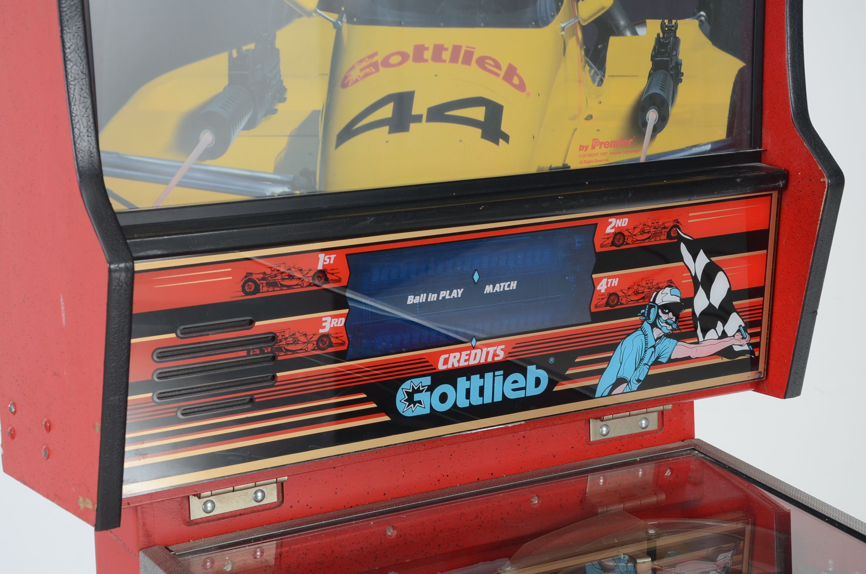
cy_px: 287
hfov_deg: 26.0
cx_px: 433
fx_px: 1872
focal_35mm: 78
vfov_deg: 17.4
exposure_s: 1/60
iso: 250
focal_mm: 52
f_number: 8
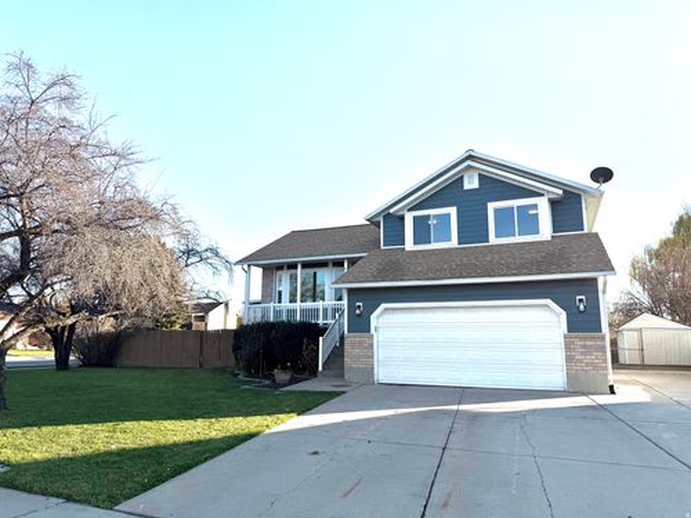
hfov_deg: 71.6
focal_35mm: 24
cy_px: 259
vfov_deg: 56.8
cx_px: 346
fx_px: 479
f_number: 1.78
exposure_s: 1/4167
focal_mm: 6.76
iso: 80
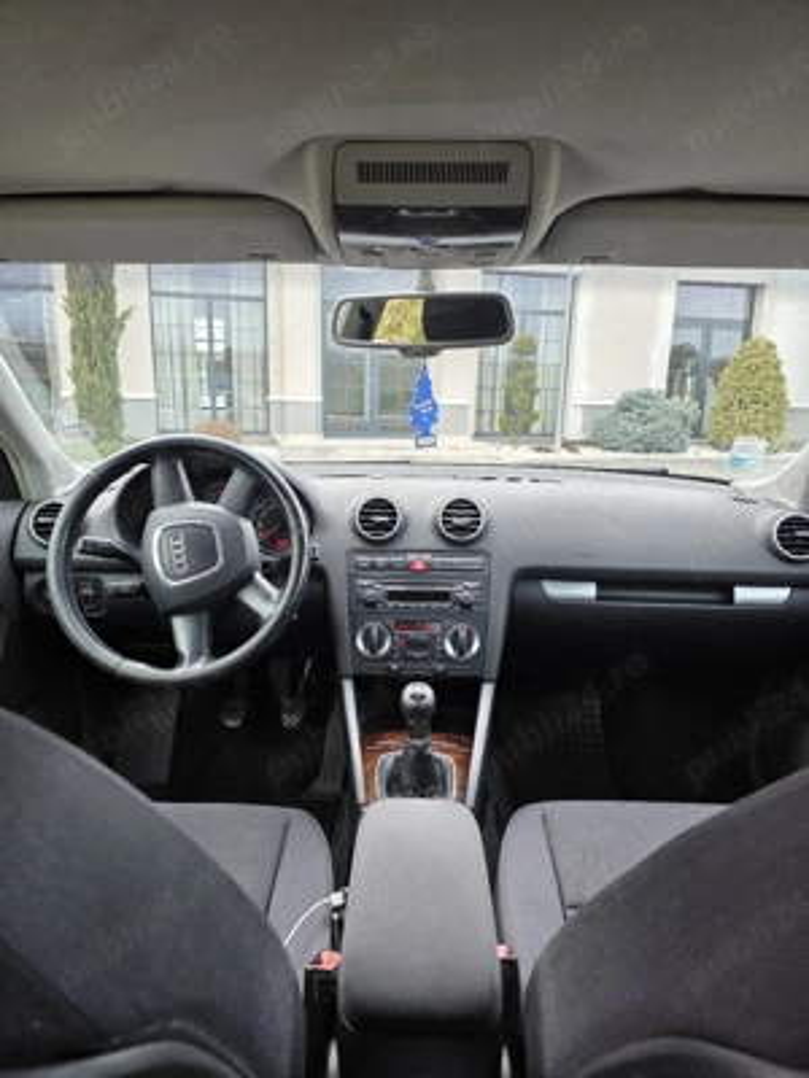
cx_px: 404
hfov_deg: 58.9
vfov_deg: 73.9
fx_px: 717
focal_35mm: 23
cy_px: 539
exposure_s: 1/182
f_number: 1.7
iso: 50
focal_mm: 6.3
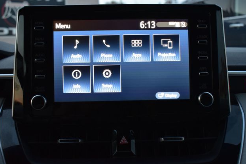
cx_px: 123
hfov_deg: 51.9
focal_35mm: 37
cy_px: 81
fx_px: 253
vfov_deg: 36.0
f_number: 6.3
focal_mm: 24
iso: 1600
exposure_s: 1/15
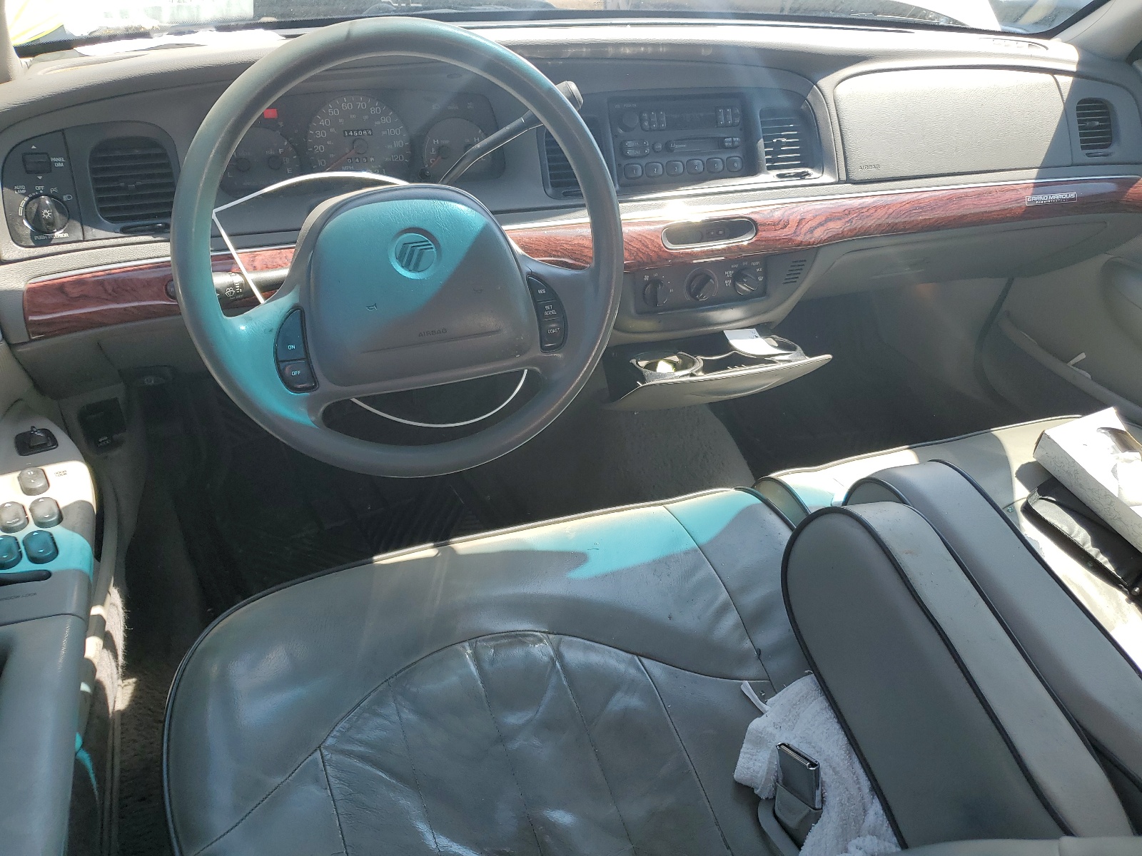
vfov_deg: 53.1
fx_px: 858
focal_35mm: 26
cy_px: 428
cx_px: 571
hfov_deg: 67.3
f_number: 1.5
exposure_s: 1/588
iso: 50
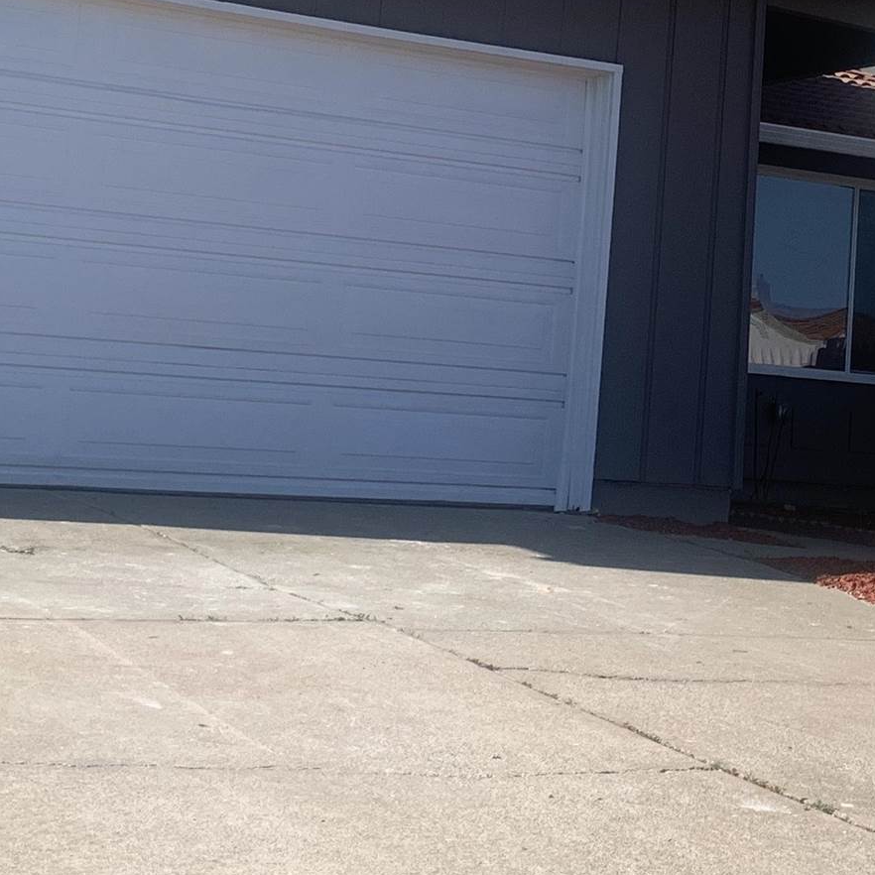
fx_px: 2288
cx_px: 712
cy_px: 166
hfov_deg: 21.4
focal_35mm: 80
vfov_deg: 21.4
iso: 25
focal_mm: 4.25
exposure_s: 1/1992
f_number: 1.8
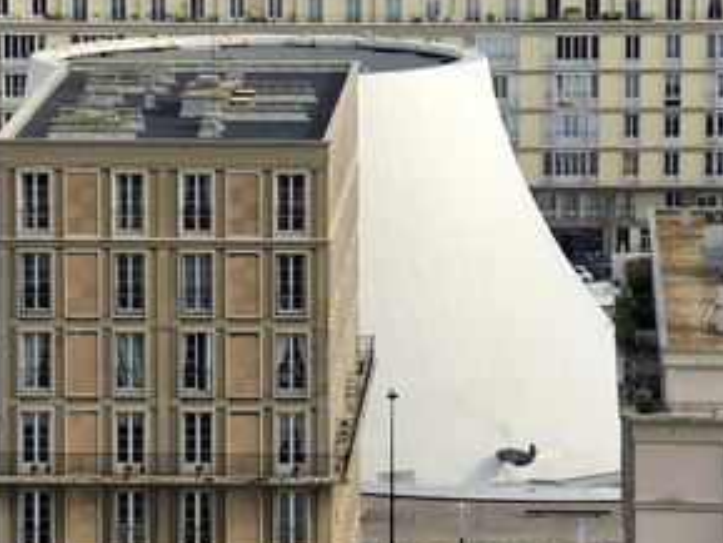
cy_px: 288
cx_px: 259
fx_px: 5830
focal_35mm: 279
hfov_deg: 7.1
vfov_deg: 5.3
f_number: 7.1
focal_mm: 200
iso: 200
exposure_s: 1/500
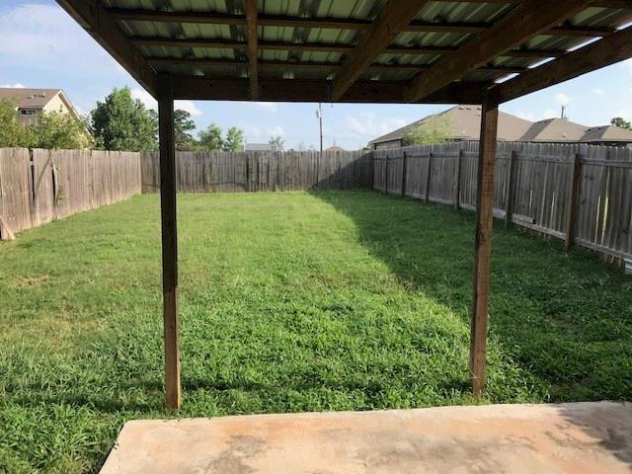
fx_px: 511
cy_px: 237
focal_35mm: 28
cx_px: 316
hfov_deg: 63.4
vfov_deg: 49.7
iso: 20
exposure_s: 1/1168
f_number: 1.8
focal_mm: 3.99
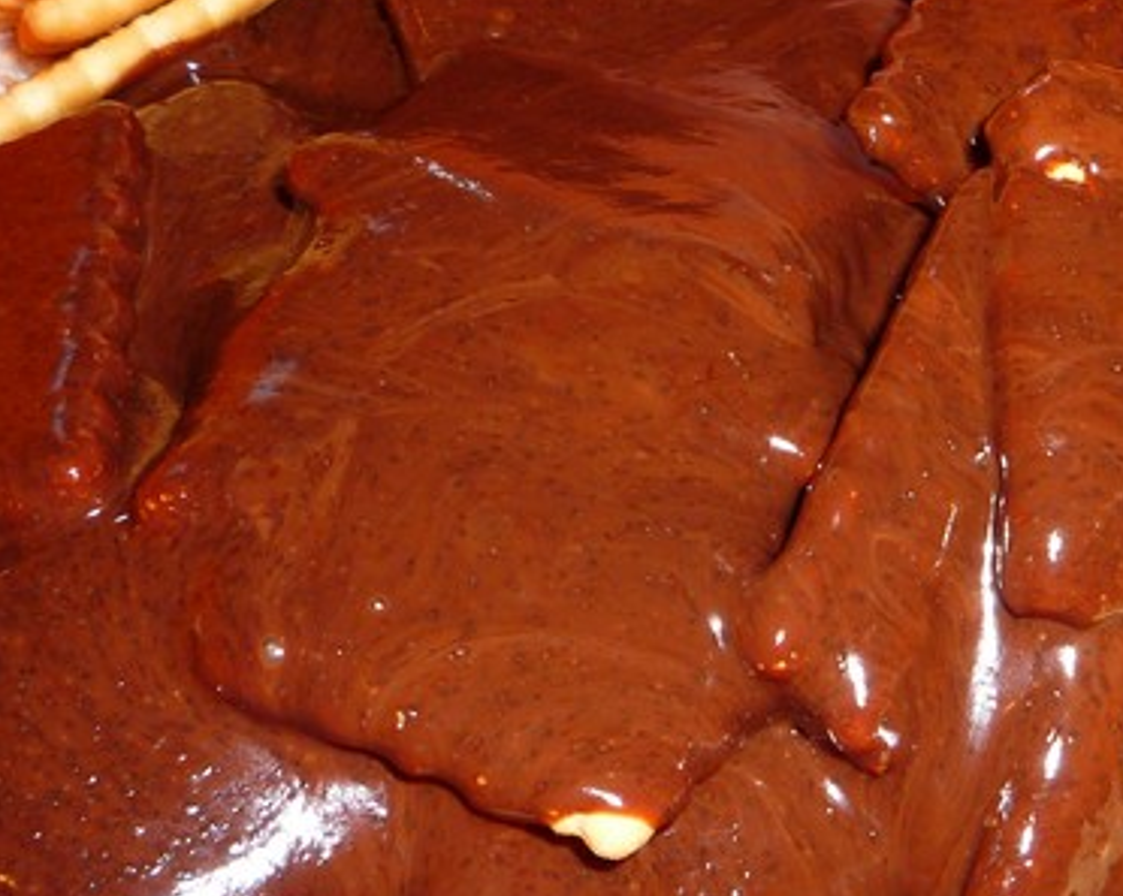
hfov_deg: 29.3
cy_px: 335
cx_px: 912
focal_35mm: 63
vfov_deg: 24.1
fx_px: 2092
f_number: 4
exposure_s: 1/30
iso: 100
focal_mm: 5.2
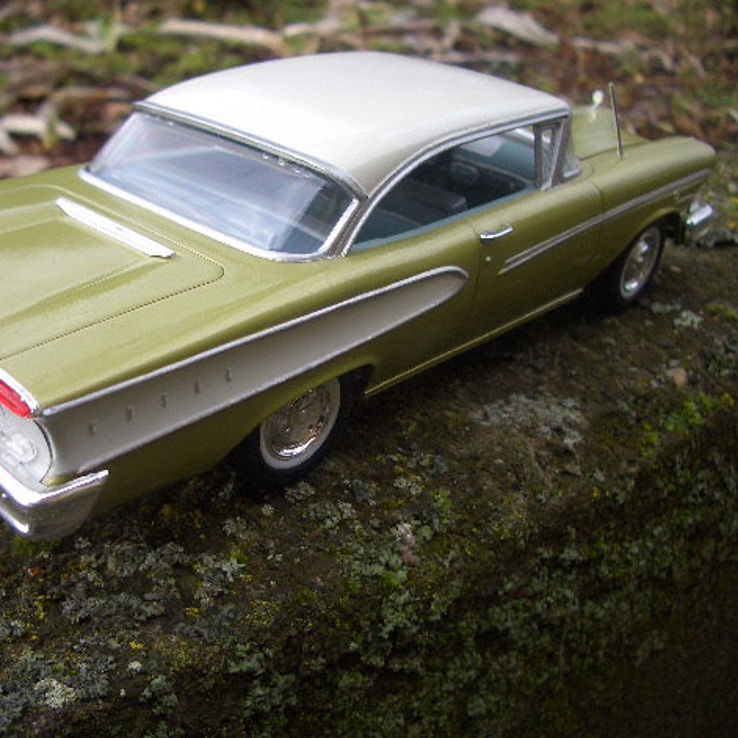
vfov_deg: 40.0
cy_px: 364
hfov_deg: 39.7
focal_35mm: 42
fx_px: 1013
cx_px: 265
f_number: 2.6
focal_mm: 5.8
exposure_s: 1/125
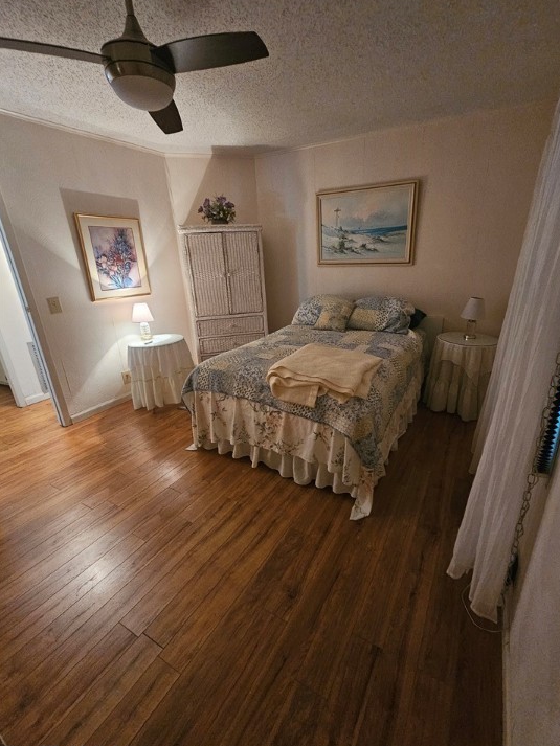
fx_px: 302
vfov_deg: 102.1
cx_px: 299
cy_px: 377
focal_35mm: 14
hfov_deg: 85.6
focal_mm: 2.2
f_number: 2.2
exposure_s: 1/24
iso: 1000
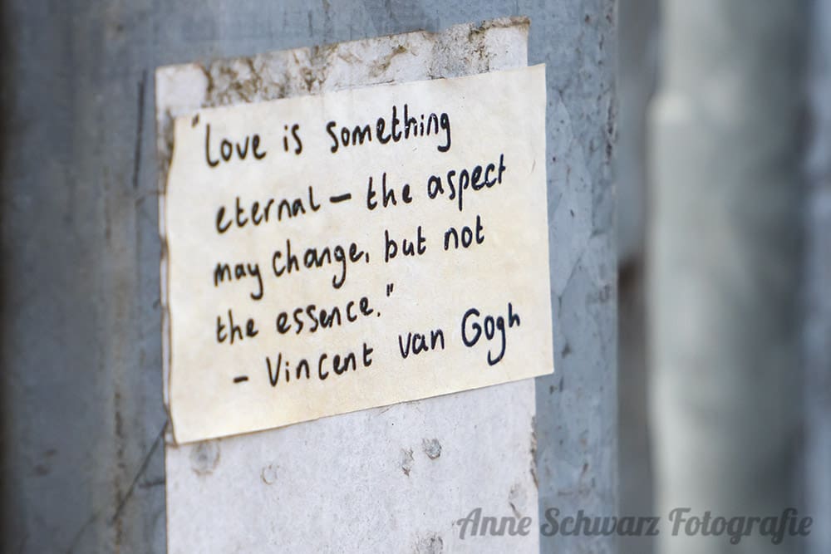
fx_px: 5564
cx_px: 416
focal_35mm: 241
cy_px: 277
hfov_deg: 8.5
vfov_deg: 5.7
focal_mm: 161
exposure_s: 1/1000
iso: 800
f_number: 6.3
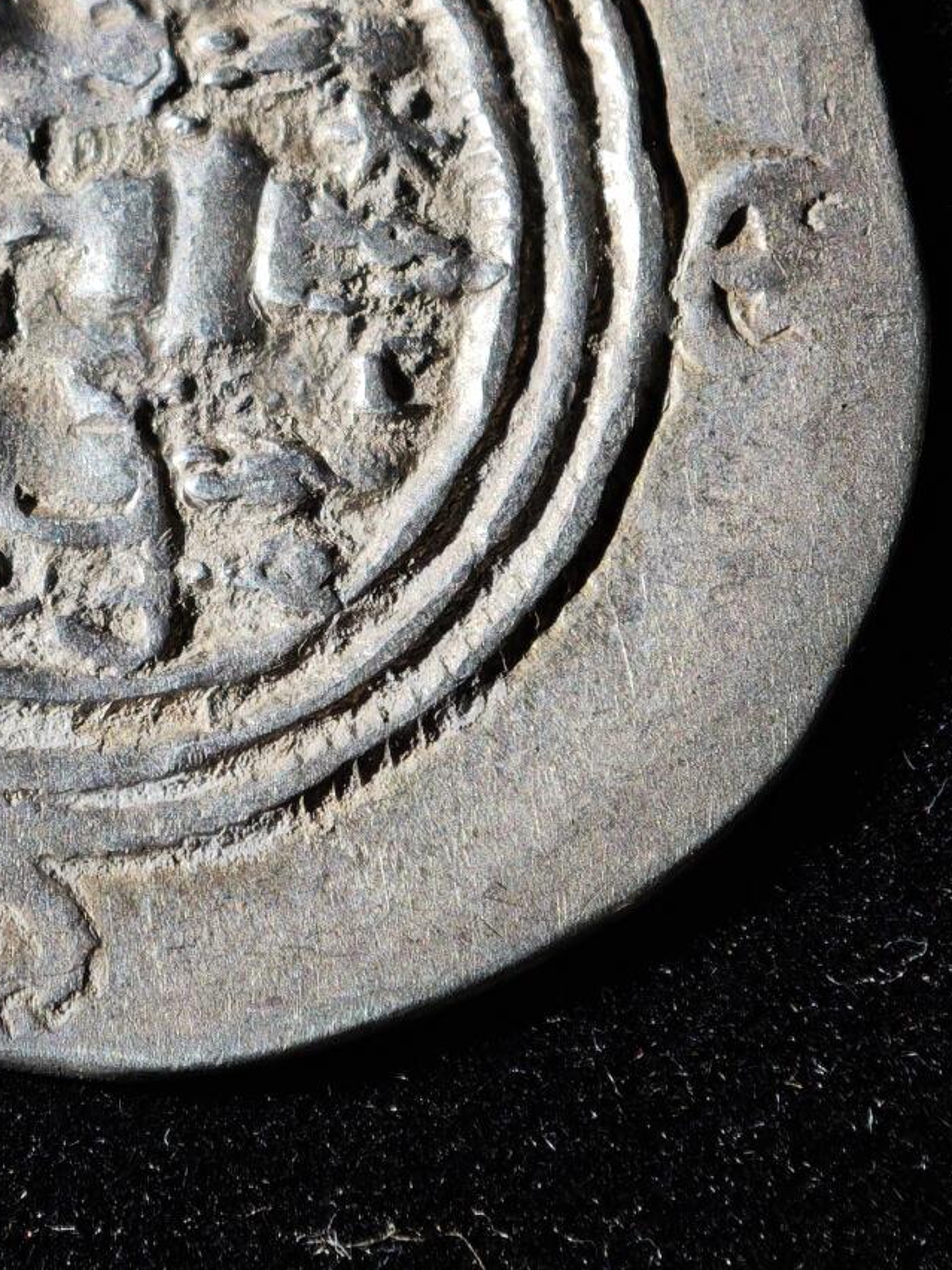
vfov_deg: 10.5
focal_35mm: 188
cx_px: 12
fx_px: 6894
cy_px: 228
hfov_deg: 7.9
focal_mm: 9
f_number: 2
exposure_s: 1/100
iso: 160
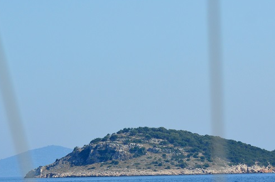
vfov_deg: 4.6
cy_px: 138
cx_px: 128
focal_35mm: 297
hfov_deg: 7.0
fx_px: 2264
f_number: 5.6
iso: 400
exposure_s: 1/2500
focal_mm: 98
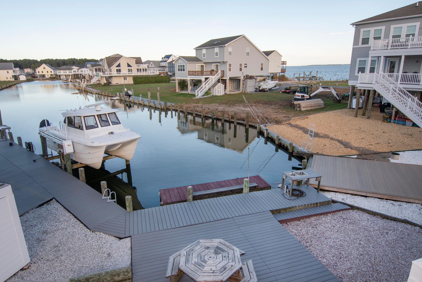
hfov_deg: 78.6
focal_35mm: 22
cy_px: 141
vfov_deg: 57.2
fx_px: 258
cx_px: 211
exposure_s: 1/200
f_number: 14
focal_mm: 15
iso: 400
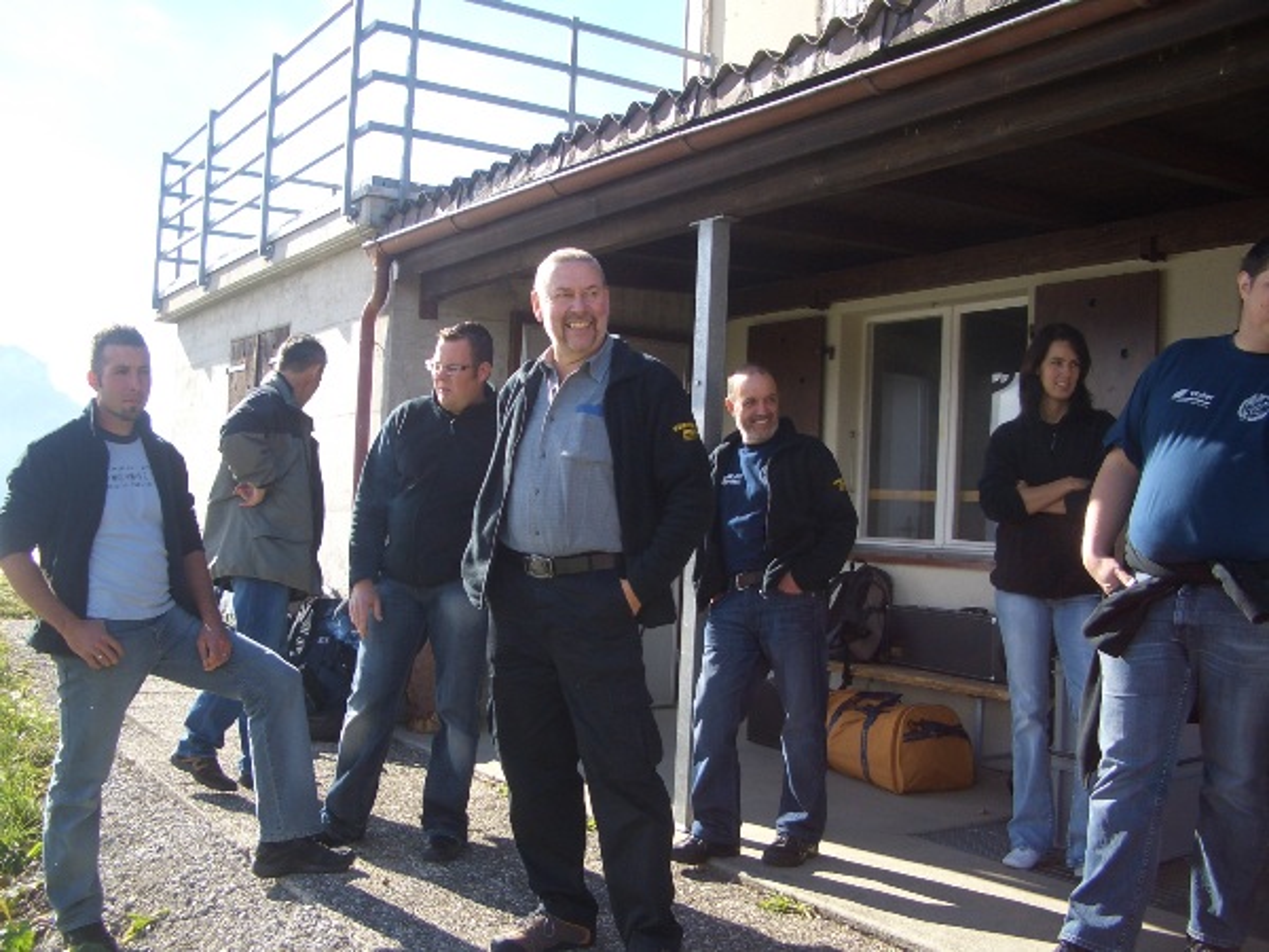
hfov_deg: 52.6
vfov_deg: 40.7
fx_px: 1283
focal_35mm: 35
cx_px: 634
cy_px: 476
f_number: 2.6
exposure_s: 1/320
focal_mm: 5.8
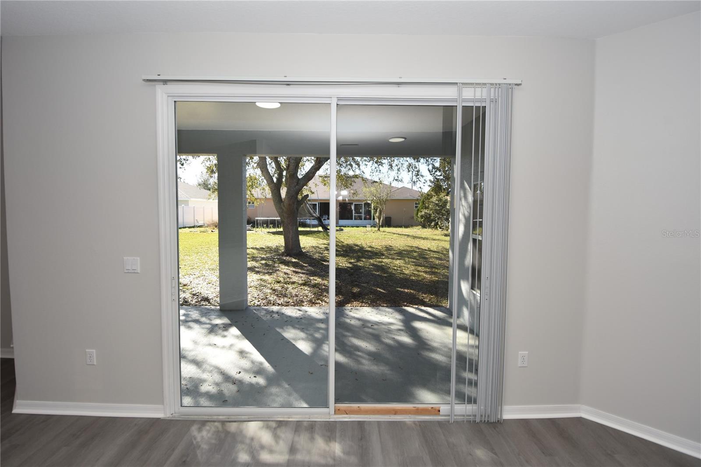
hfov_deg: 100.4
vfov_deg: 77.3
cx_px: 350
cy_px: 234
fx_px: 292
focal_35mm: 15
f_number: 5.6
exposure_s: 1/125
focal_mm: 10
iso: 160
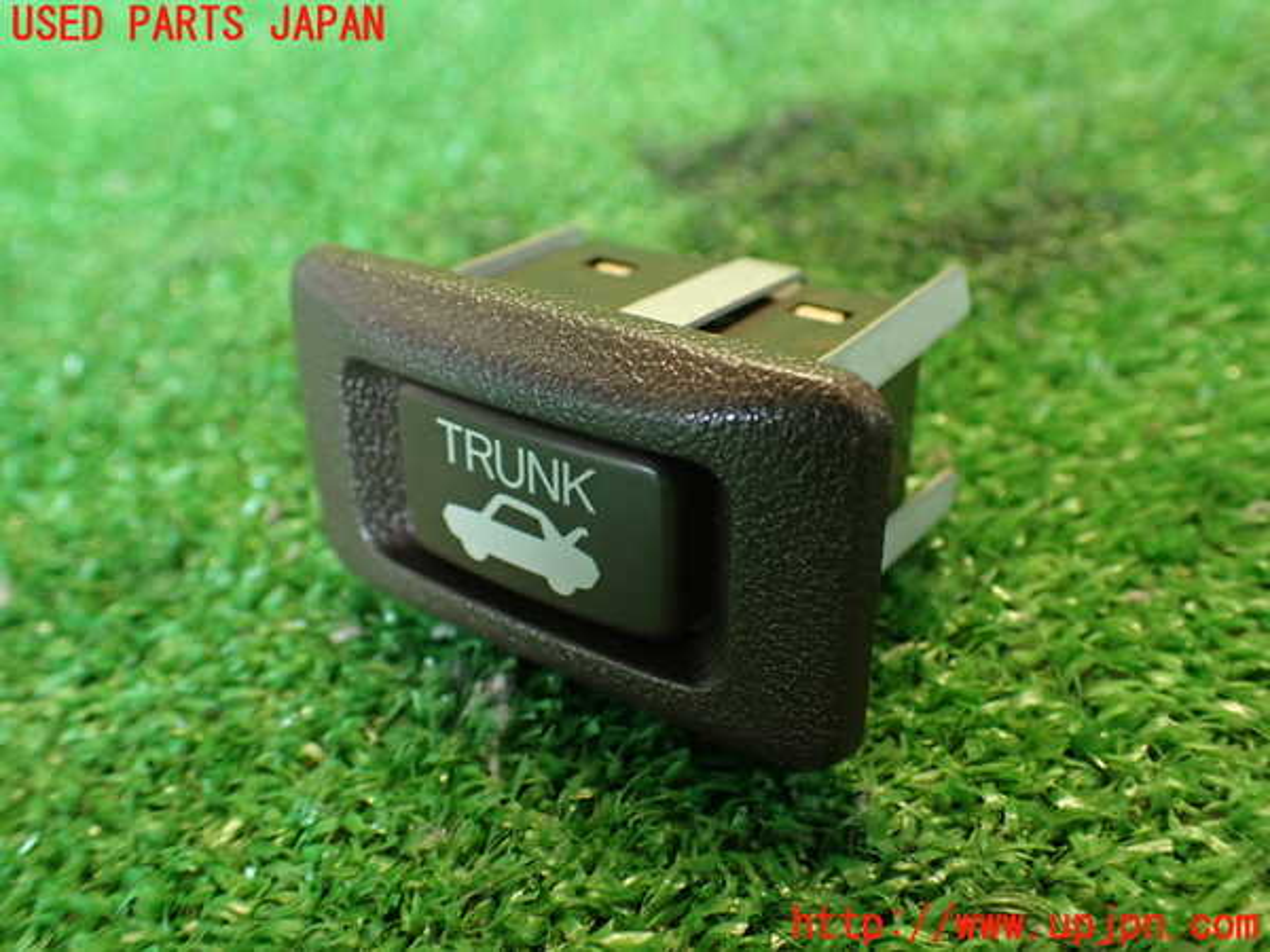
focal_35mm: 32
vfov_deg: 44.2
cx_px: 635
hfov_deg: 56.8
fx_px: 1174
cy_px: 476
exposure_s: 1/30
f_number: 2.4
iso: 400
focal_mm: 5.79
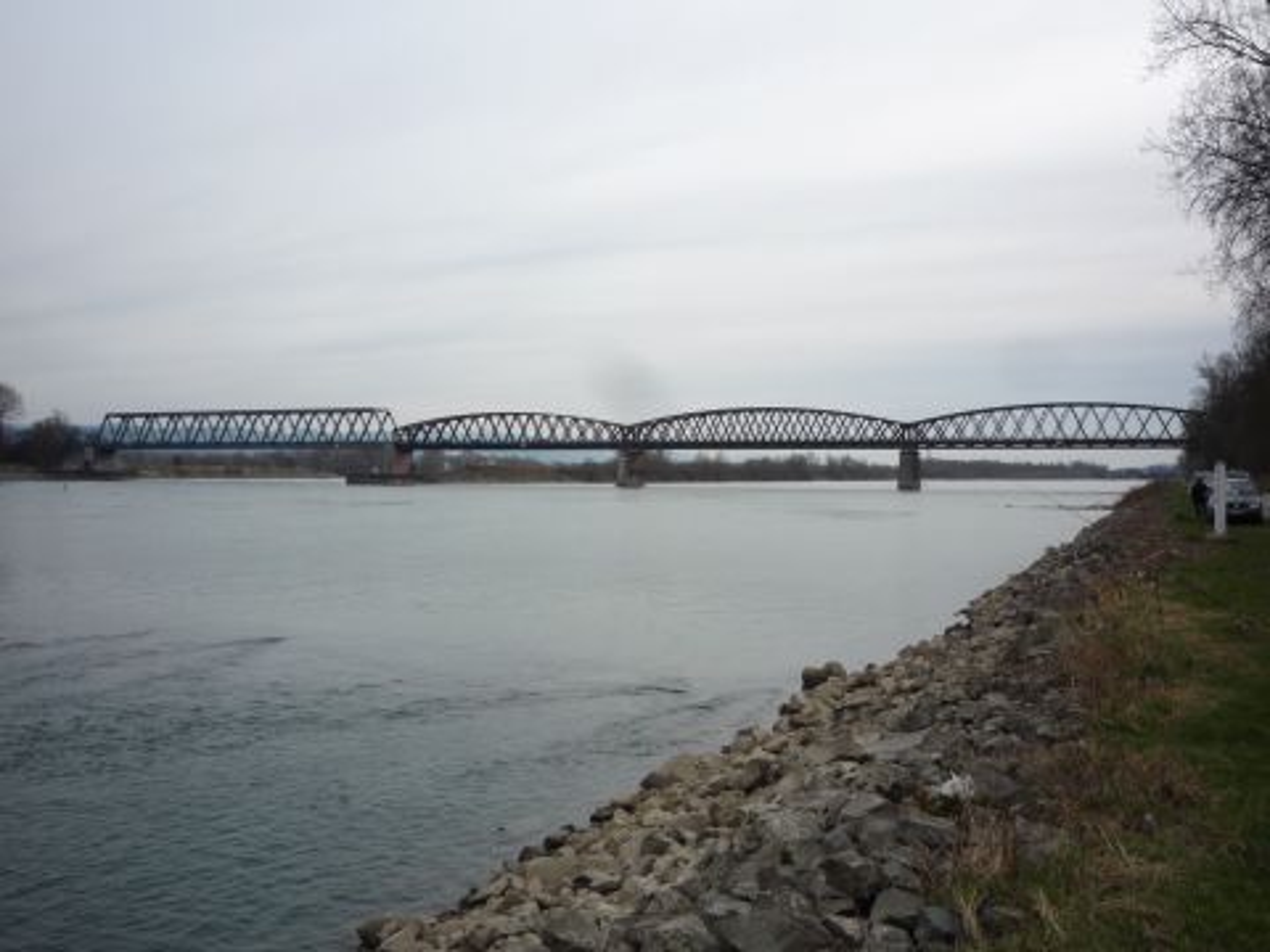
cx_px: 635
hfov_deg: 56.8
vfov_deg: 44.2
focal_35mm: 32
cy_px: 476
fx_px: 1174
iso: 100
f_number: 5.6
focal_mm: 5.2
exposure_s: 1/400
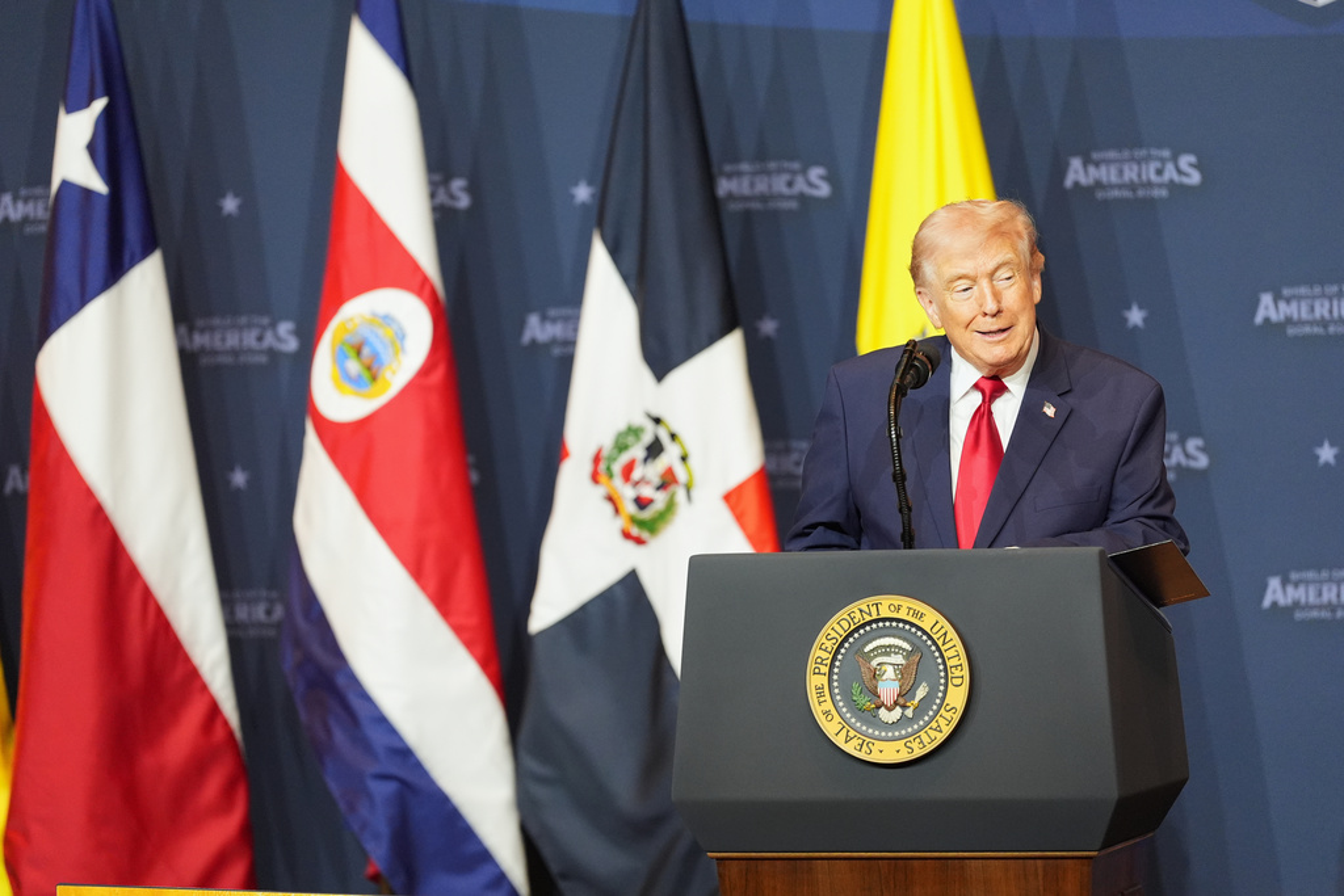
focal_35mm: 200
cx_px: 672
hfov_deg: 10.3
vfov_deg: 6.9
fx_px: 7467
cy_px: 448
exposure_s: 1/541
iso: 3200
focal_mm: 200
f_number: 2.8
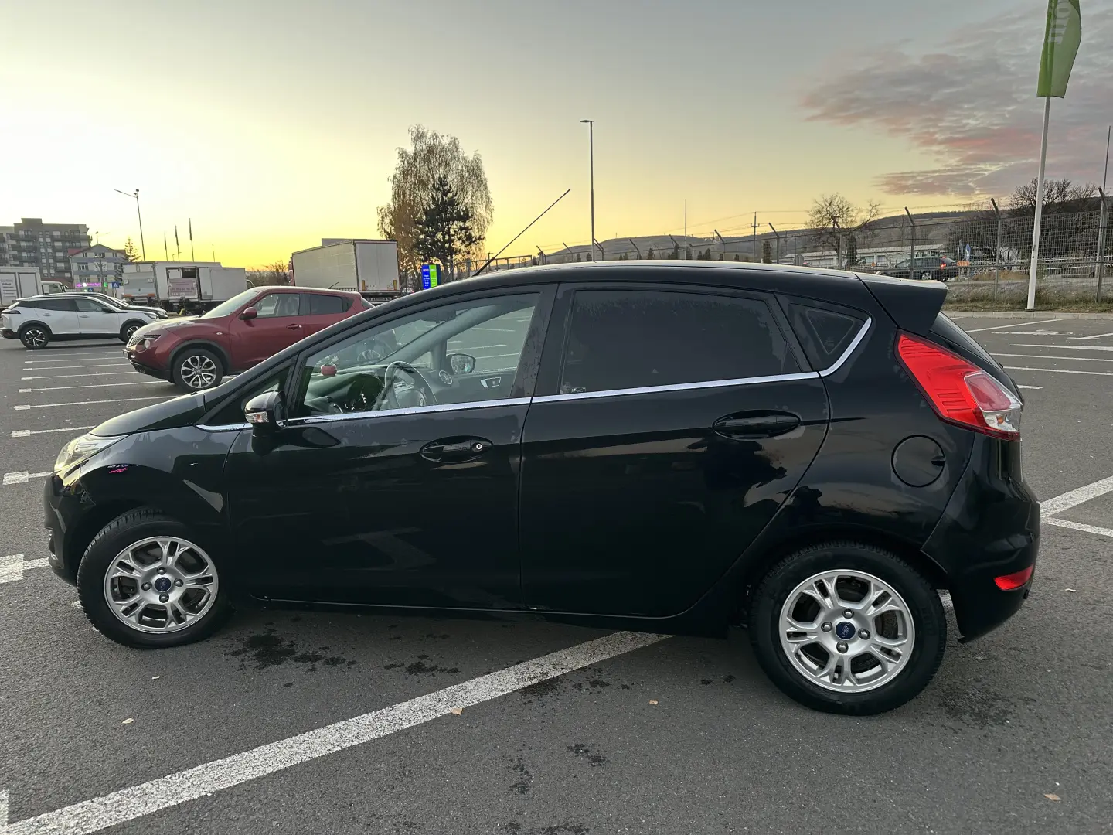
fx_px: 772
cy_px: 418
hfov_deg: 71.6
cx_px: 556
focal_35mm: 24
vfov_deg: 56.8
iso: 125
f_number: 1.78
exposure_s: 1/121
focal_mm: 6.86
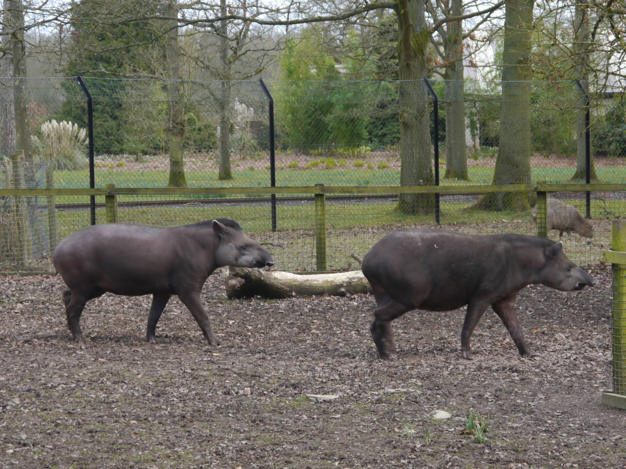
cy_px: 234
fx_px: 1519
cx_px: 313
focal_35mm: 84
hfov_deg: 23.3
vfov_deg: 17.6
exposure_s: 1/80
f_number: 5.6
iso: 200
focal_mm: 42
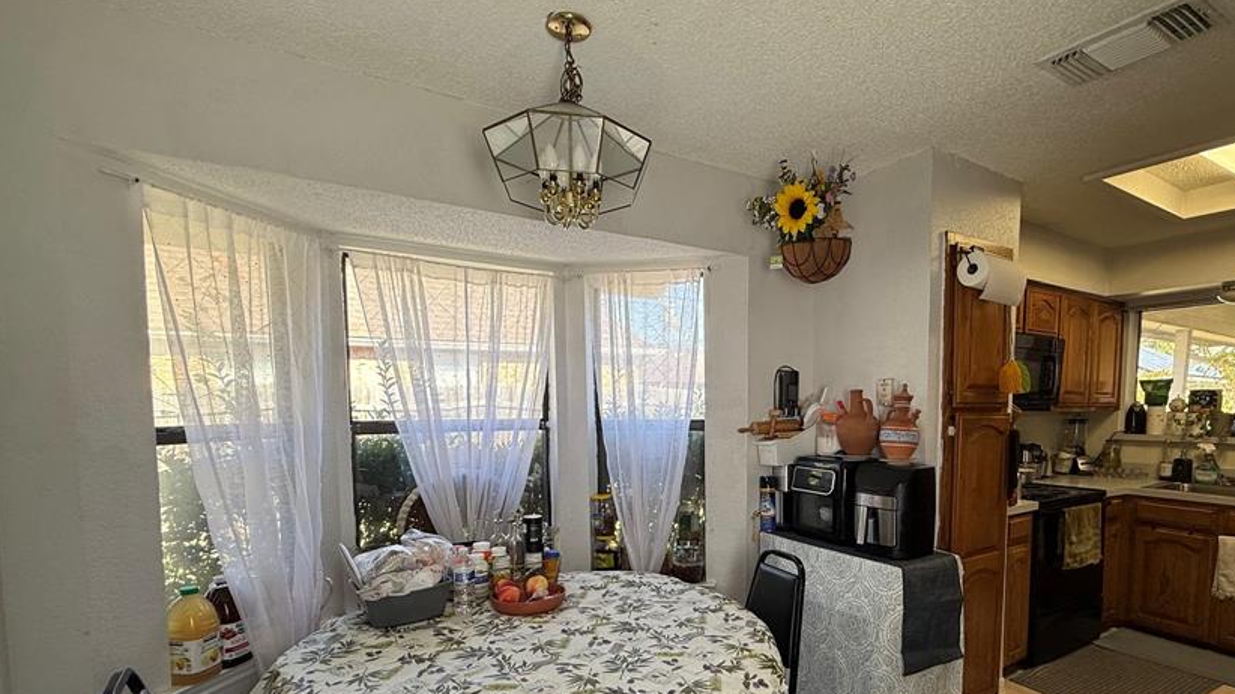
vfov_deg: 57.3
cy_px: 449
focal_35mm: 19
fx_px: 622
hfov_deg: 89.0
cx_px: 705
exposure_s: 1/120
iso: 80
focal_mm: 2.22
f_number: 2.2
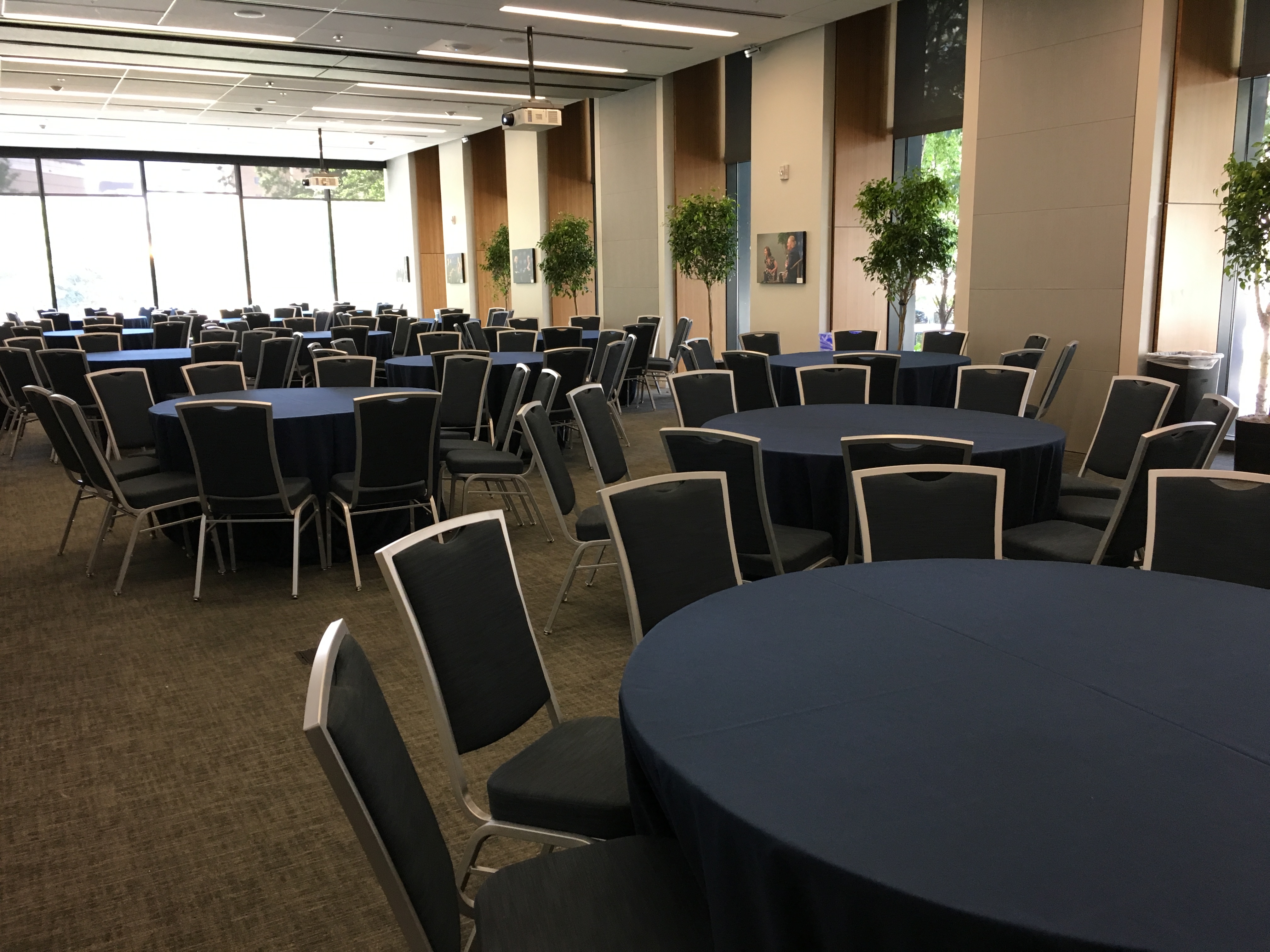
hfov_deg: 61.7
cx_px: 635
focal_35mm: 29
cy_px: 476
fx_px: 1064
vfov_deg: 48.2
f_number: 2.2
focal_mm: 4.15
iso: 80
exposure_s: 1/30
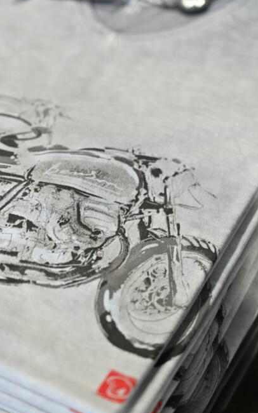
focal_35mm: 79
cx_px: 111
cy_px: 213
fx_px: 889
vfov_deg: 26.2
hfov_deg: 16.5
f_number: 4
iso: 2200
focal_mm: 70
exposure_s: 1/80
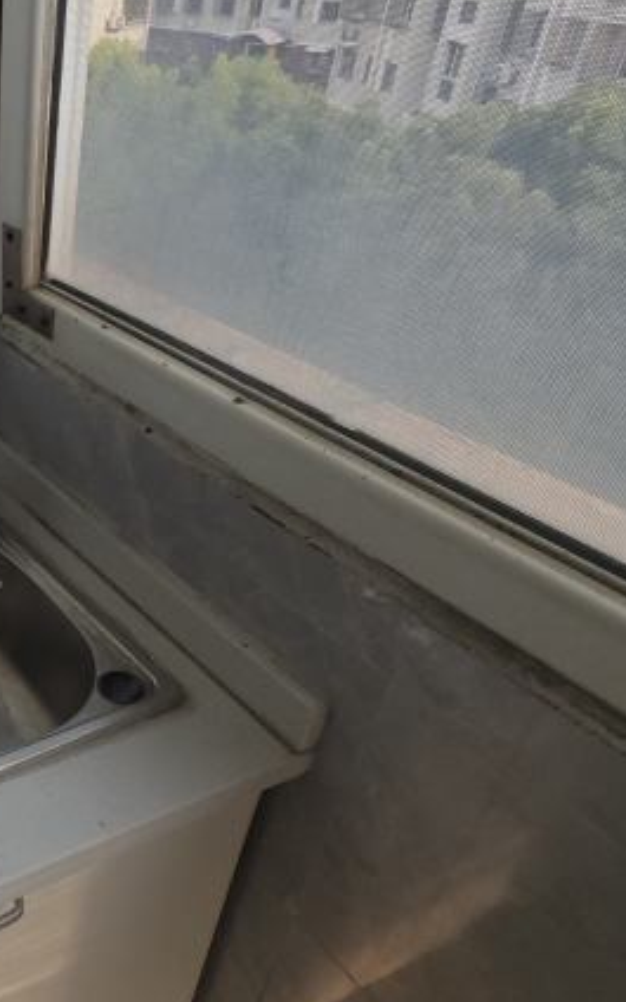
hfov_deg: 30.9
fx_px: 873
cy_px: 531
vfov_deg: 59.6
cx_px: -187
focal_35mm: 32
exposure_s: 1/886
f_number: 1.8
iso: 50
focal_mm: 2.03
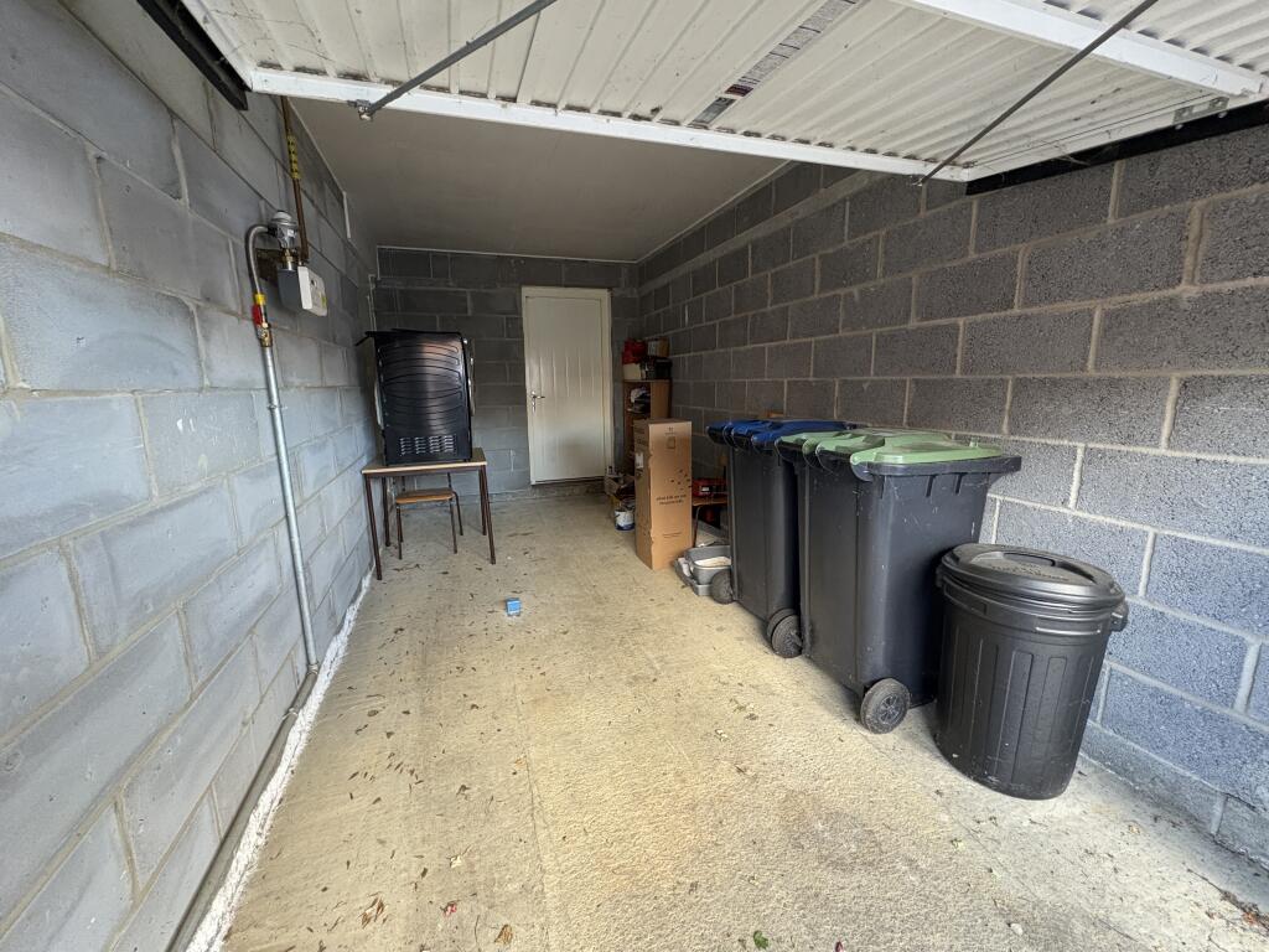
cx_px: 634
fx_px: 513
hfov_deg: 102.1
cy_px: 476
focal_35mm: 14
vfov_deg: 85.7
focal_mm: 2.22
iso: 320
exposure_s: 1/60
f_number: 2.2
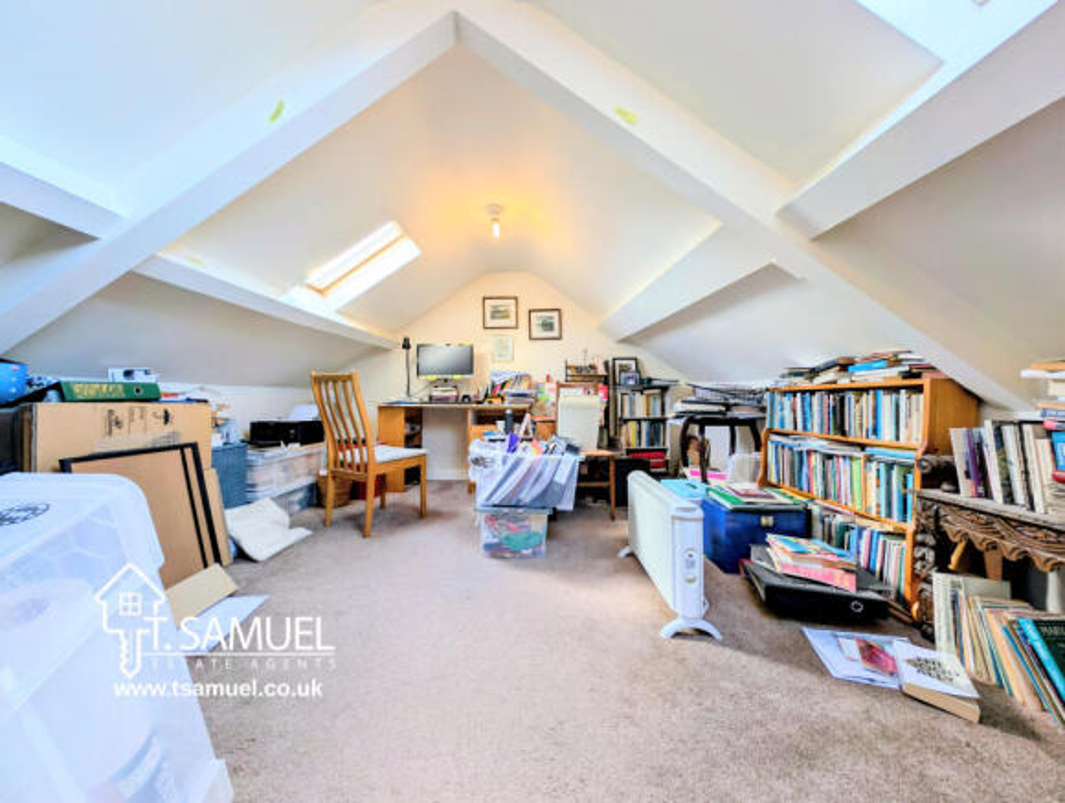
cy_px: 402
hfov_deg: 110.4
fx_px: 370
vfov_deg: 94.7
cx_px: 532
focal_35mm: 12
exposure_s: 1/25.3
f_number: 1.95
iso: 37
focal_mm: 2.23
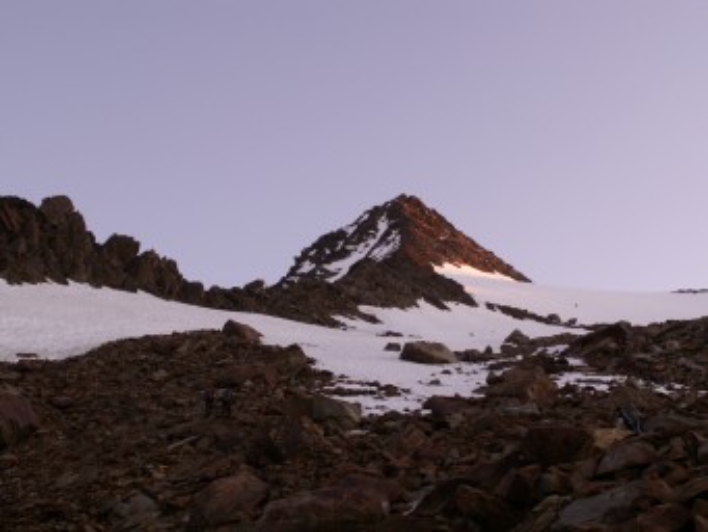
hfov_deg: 35.5
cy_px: 266
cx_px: 354
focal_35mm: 54
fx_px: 1105
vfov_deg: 27.0
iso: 50
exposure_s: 1/40
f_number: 4.5
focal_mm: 8.95
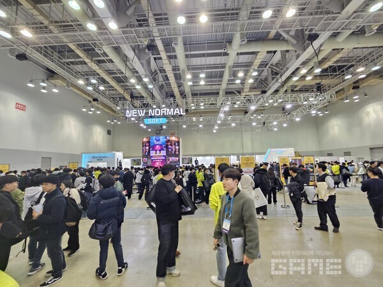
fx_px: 144
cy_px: 144
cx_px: 192
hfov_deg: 106.2
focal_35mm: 13
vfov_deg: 89.9
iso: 200
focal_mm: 2.2
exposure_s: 1/60
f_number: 2.2
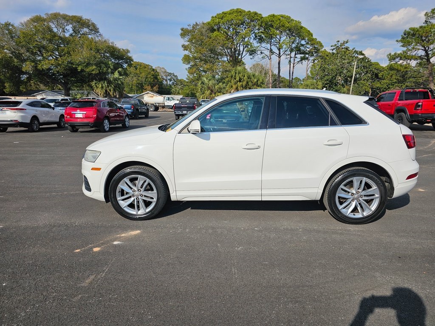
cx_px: 218
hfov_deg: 73.9
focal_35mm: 23
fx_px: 289
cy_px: 163
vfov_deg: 58.9
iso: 12
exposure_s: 1/1632
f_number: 1.7
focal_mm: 6.3
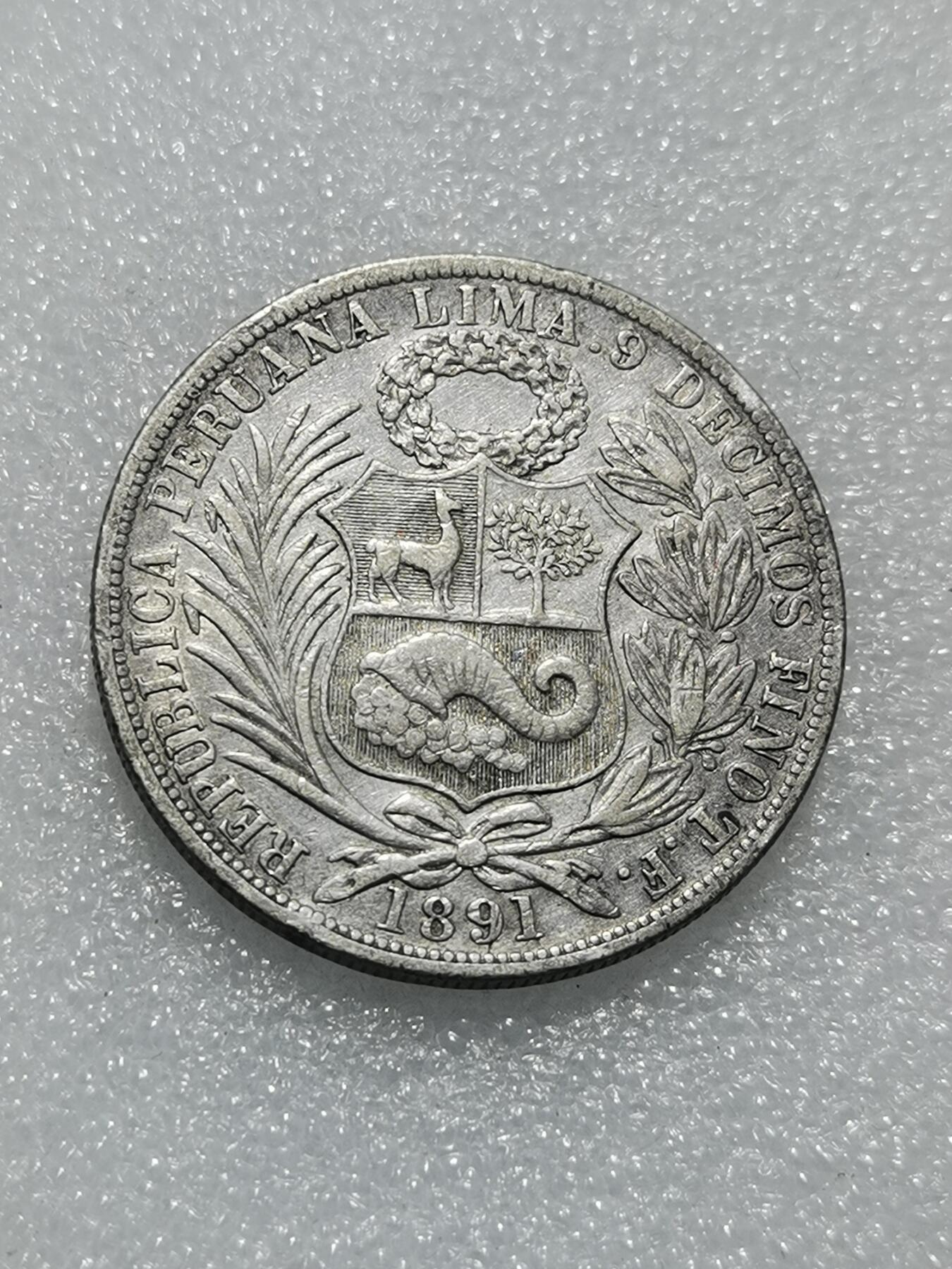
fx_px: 2567
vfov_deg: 27.8
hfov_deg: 21.0
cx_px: 476
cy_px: 634
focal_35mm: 70
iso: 50
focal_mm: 6.67
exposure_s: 1/100
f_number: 1.9
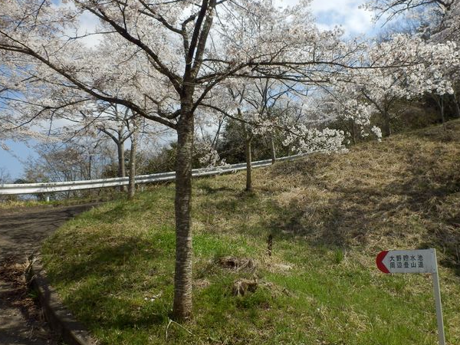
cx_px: 284
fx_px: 425
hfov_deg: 56.2
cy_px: 159
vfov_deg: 44.1
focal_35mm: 32
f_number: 7.9
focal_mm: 4.2
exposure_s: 1/200
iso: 80
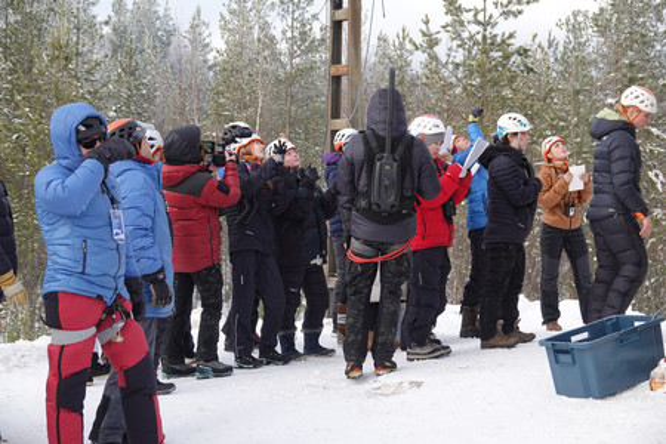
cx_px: 333
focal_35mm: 88
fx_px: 1628
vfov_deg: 15.5
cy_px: 222
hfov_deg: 23.1
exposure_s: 1/320
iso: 100
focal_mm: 32.39
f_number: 3.5
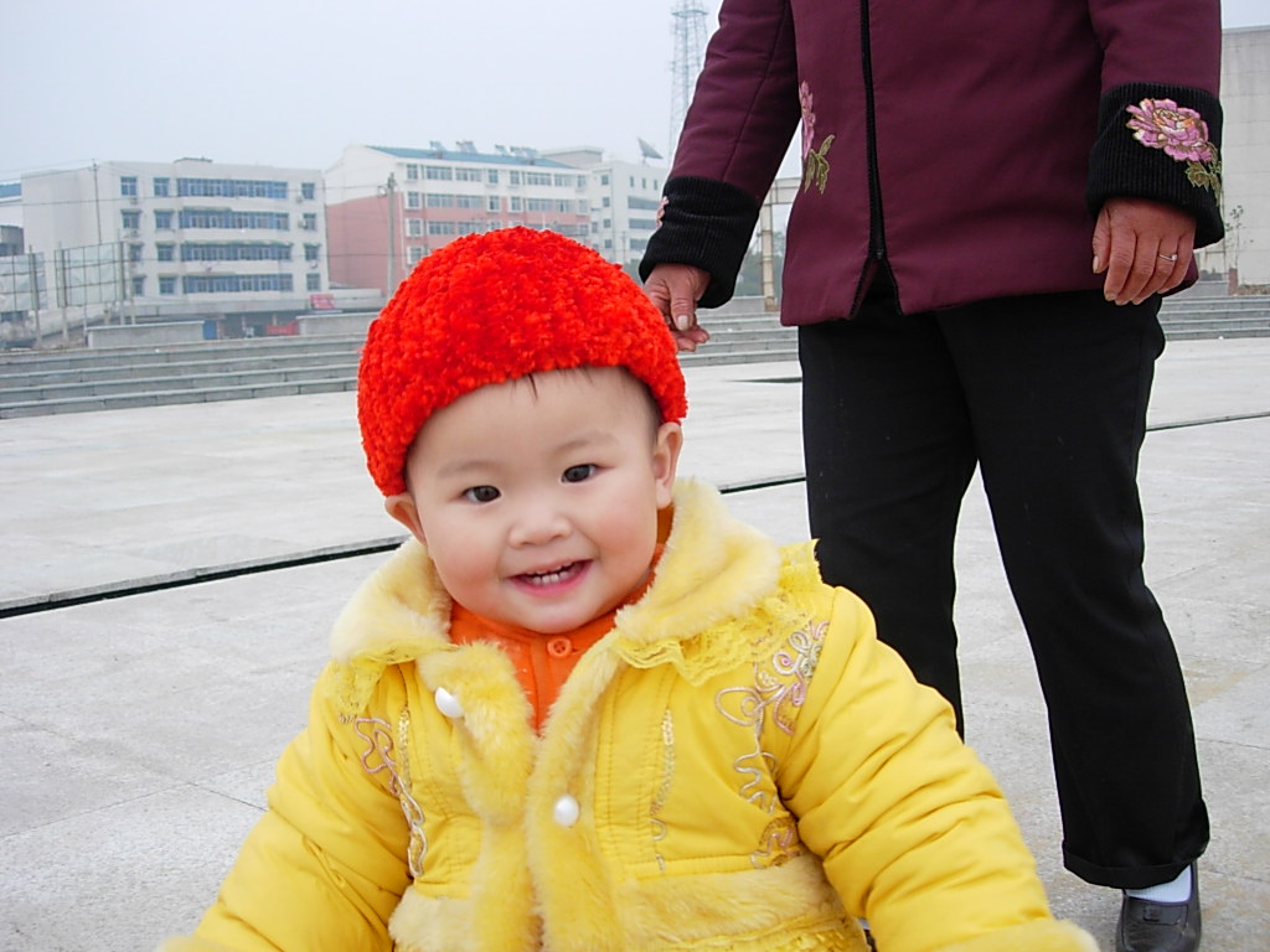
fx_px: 1394
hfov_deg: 49.0
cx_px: 635
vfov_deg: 37.7
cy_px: 476
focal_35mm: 38
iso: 79
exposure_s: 1/271
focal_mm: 7.8
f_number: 2.8
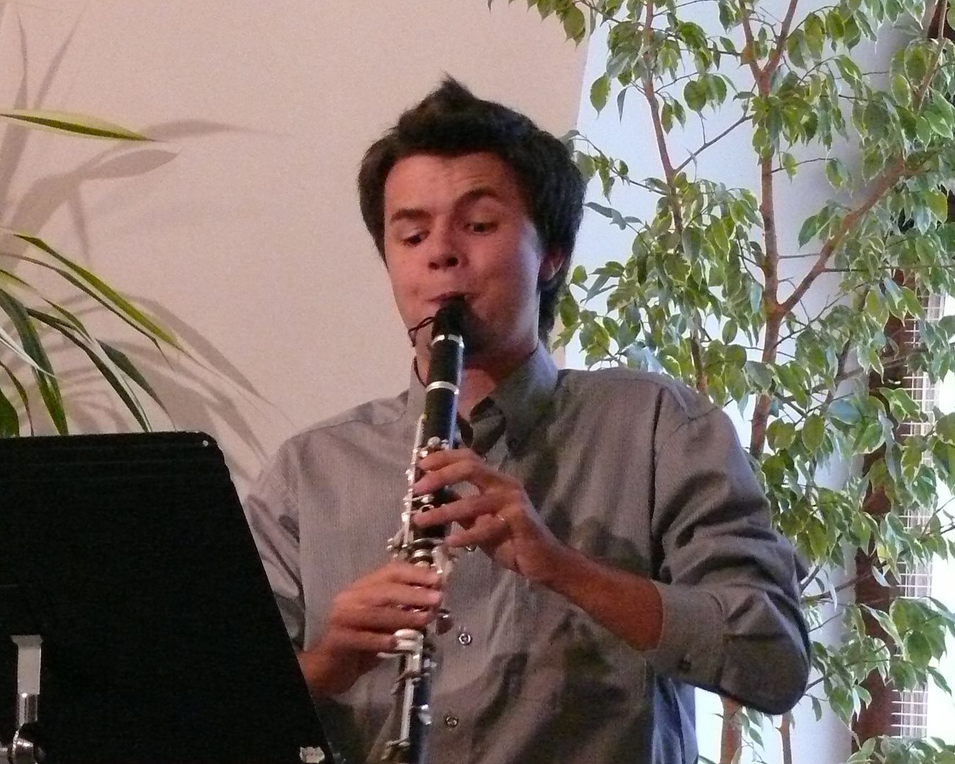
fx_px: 4437
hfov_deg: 12.3
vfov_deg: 9.8
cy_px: 389
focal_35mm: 157
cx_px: 421
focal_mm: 15.9
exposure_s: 1/30
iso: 800
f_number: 3.2
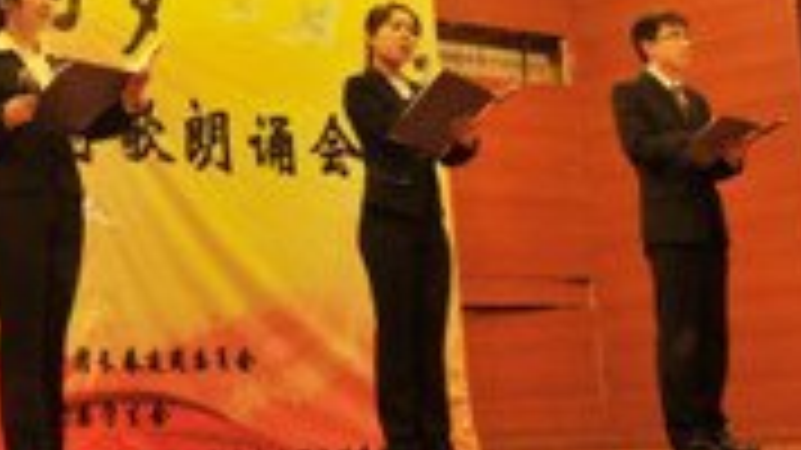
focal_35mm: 100
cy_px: -22
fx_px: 2123
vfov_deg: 11.9
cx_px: 81
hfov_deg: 20.9
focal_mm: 34
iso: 250
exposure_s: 1/20
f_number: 2.8
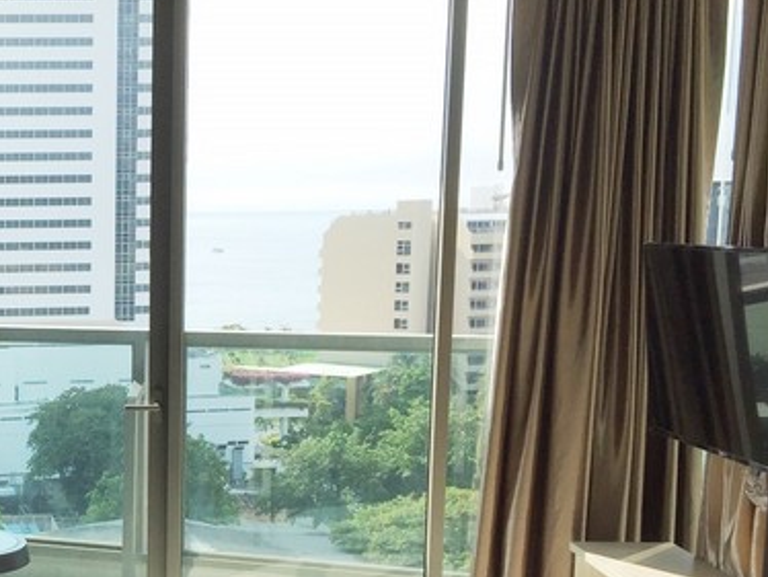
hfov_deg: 28.6
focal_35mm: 62
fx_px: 1376
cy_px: 441
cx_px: -49
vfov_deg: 23.4
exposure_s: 1/775
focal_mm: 4.15
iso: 32
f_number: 2.2
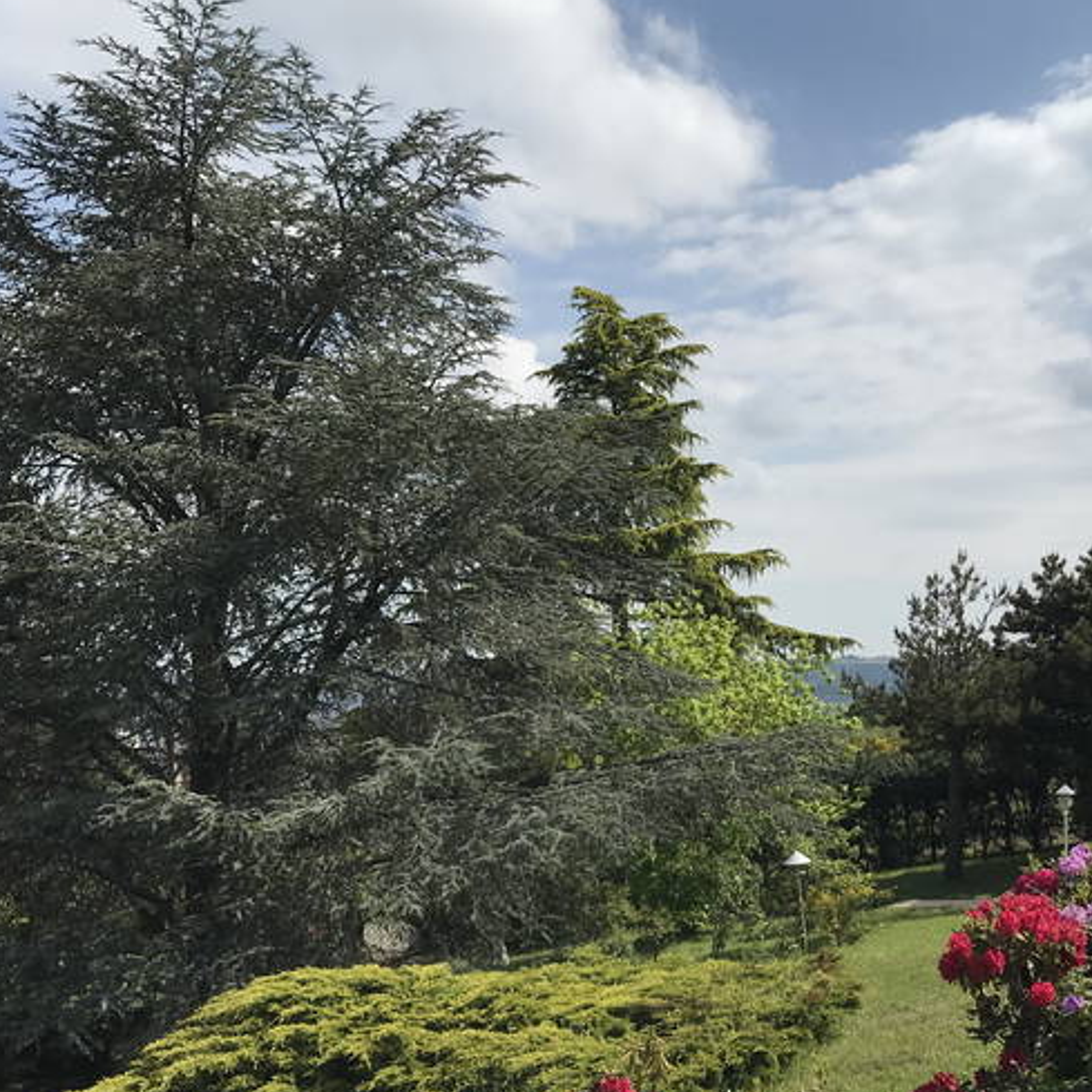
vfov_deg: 41.8
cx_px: 726
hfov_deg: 41.3
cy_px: 590
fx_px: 1428
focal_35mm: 40
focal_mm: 3.99
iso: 20
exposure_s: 1/3690
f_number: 1.8
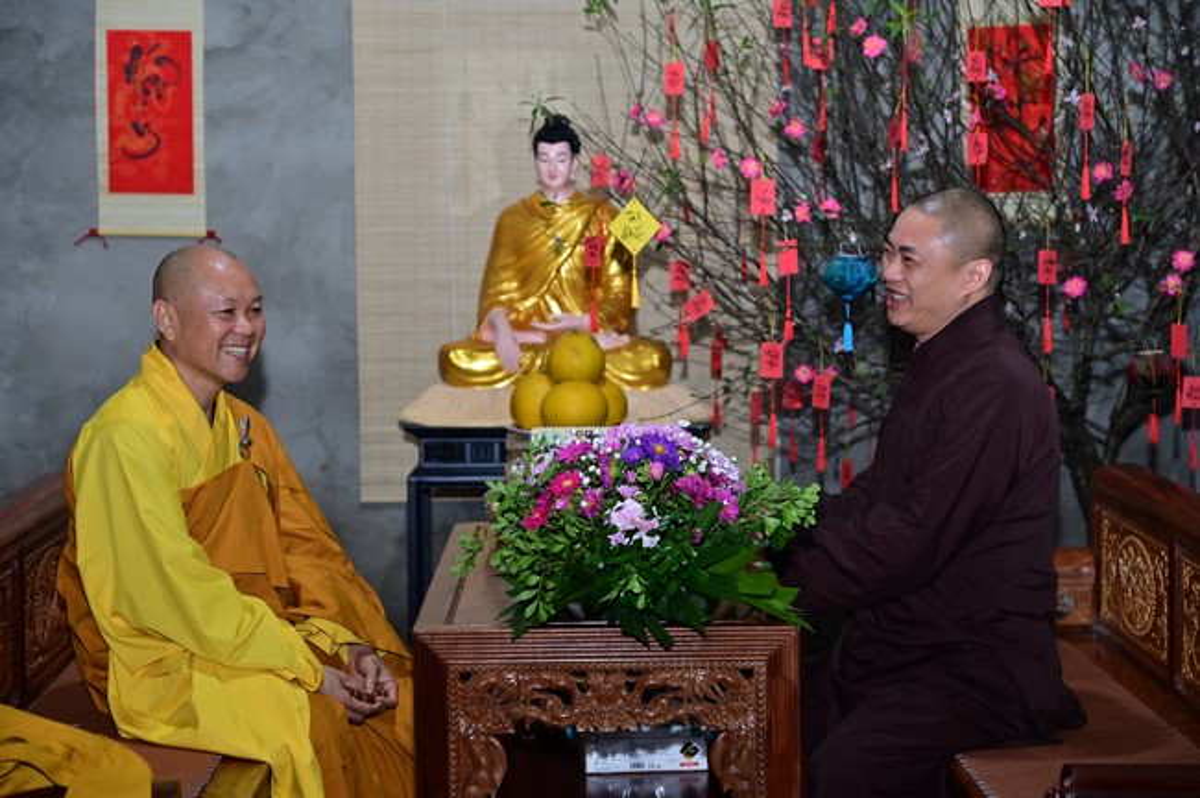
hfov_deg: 28.9
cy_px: 399
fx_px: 2331
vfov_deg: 19.4
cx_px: 600
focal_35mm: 70
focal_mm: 70
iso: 1000
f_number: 5
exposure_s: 1/125
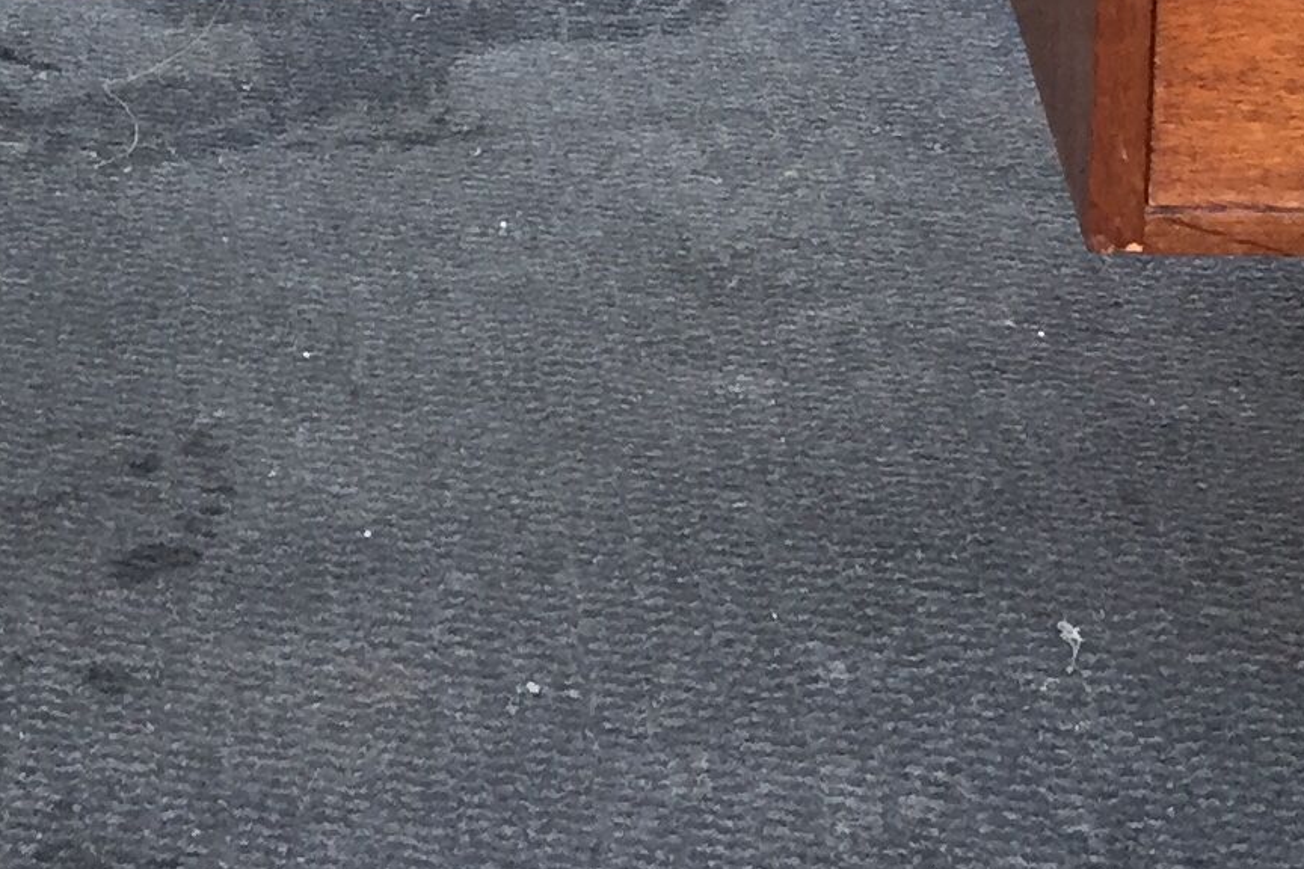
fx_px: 4129
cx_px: 358
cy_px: -680
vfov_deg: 11.2
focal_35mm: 114
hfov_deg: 17.9
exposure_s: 1/33
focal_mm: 4.15
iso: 80
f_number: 2.2
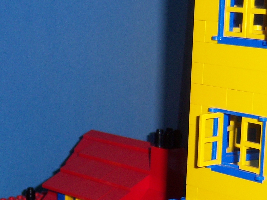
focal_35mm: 120
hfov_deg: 16.3
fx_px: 926
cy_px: 184
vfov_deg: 12.3
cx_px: 65
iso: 80
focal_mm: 7.5
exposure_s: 1/60
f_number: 2.8
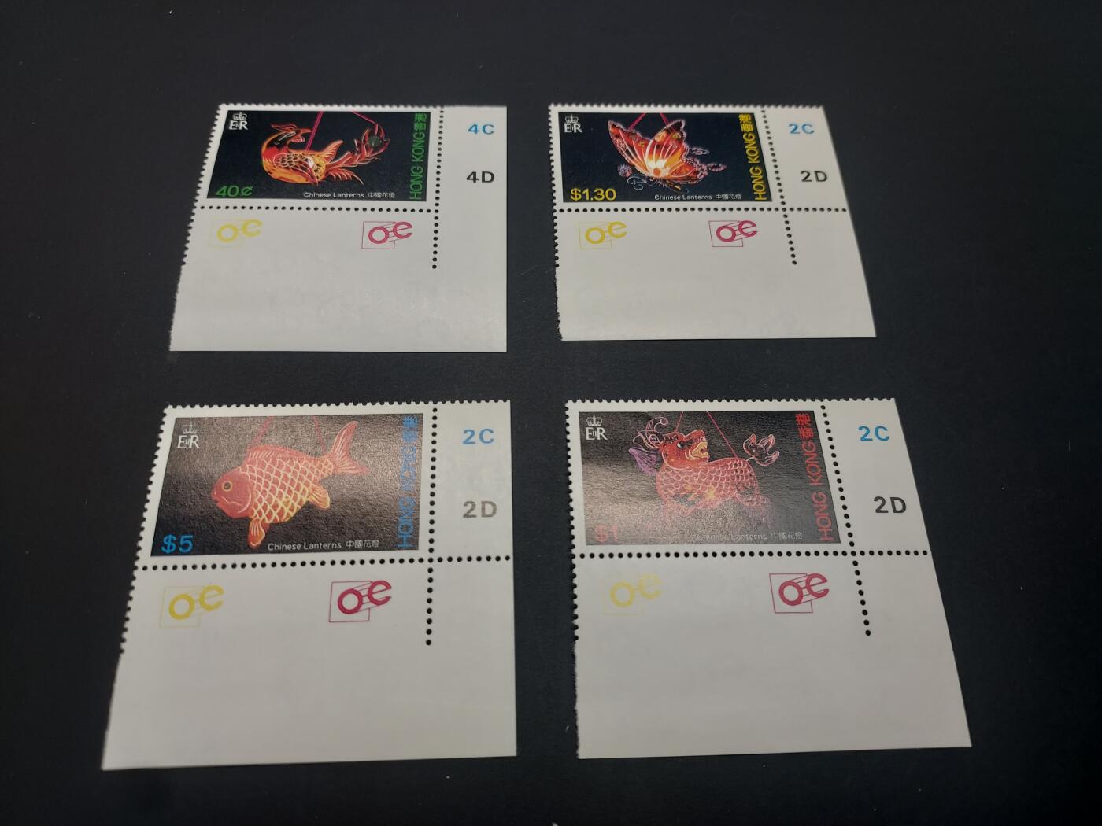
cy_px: 413
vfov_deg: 56.8
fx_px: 764
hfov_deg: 71.6
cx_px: 551
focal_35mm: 24
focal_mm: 4.6
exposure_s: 1/50
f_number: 1.8
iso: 40
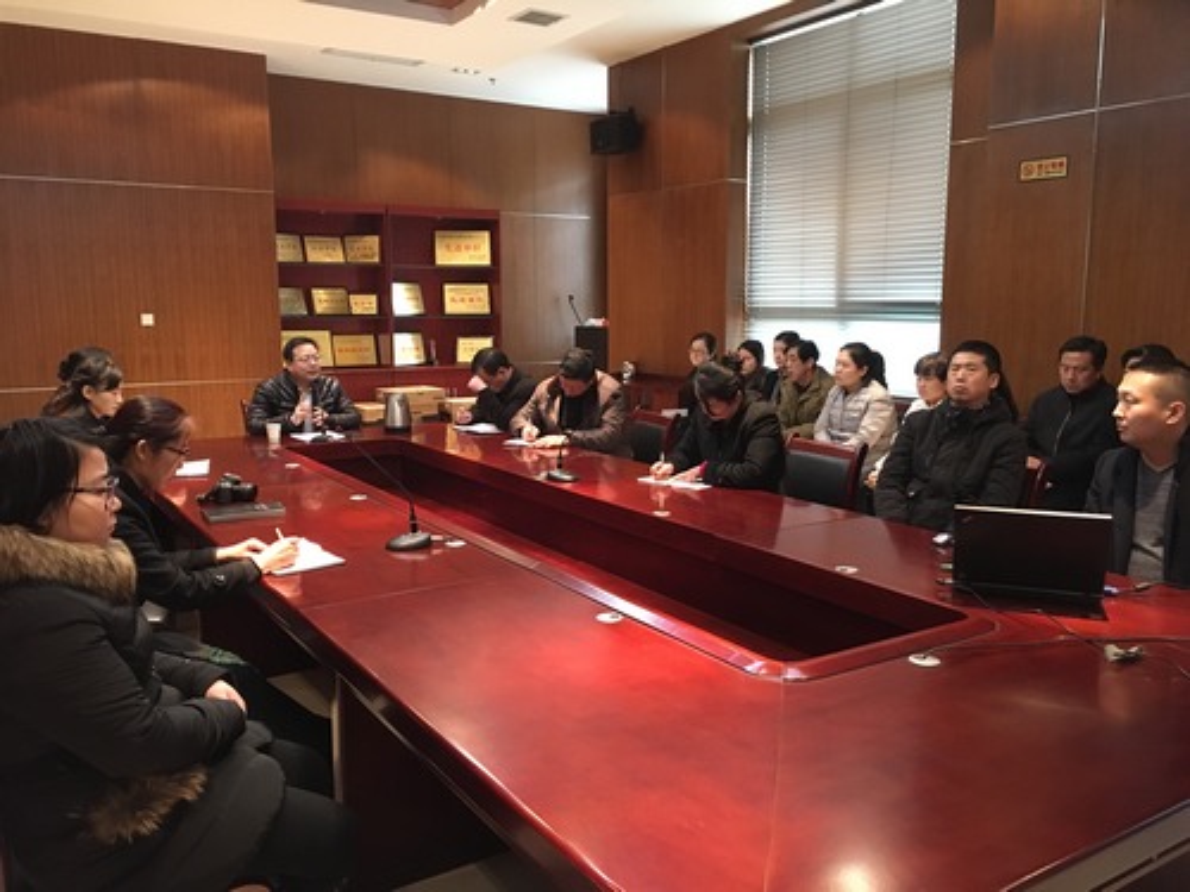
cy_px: 446
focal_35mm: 29
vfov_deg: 48.2
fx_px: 997
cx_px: 595
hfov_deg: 61.7
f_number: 2.2
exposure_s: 1/17
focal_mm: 4.15
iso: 200
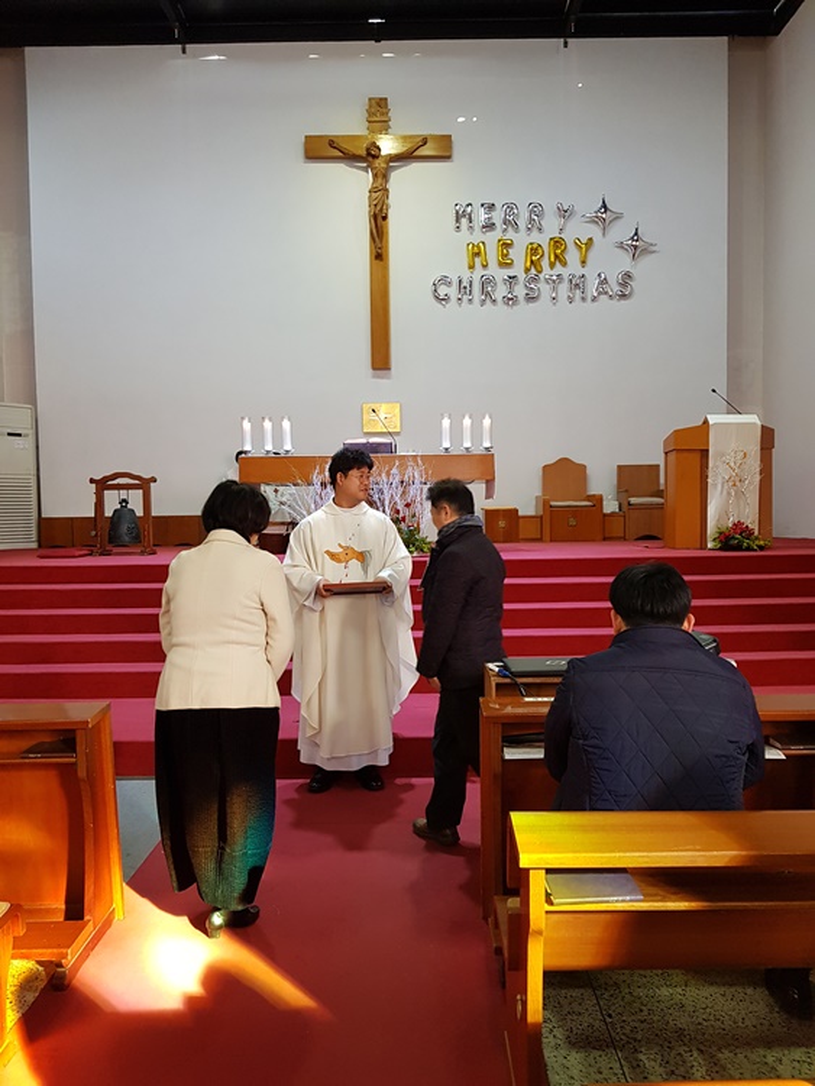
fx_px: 816
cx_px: 408
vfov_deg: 67.3
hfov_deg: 53.1
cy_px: 543
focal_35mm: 26
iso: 160
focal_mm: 4.3
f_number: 1.7
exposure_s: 1/60
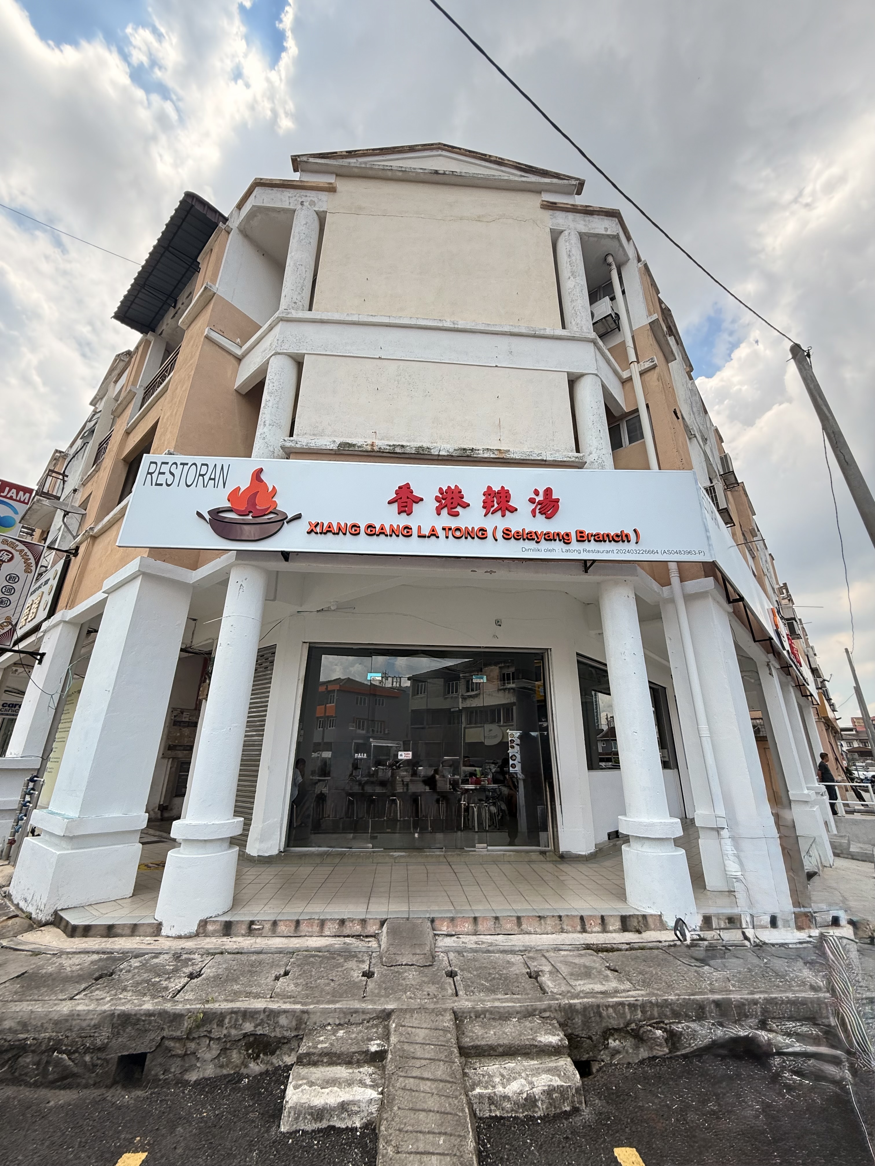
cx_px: 438
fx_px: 472
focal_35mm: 14
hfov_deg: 85.7
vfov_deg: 102.1
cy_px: 583
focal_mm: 2.22
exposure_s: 1/779
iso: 50
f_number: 2.2
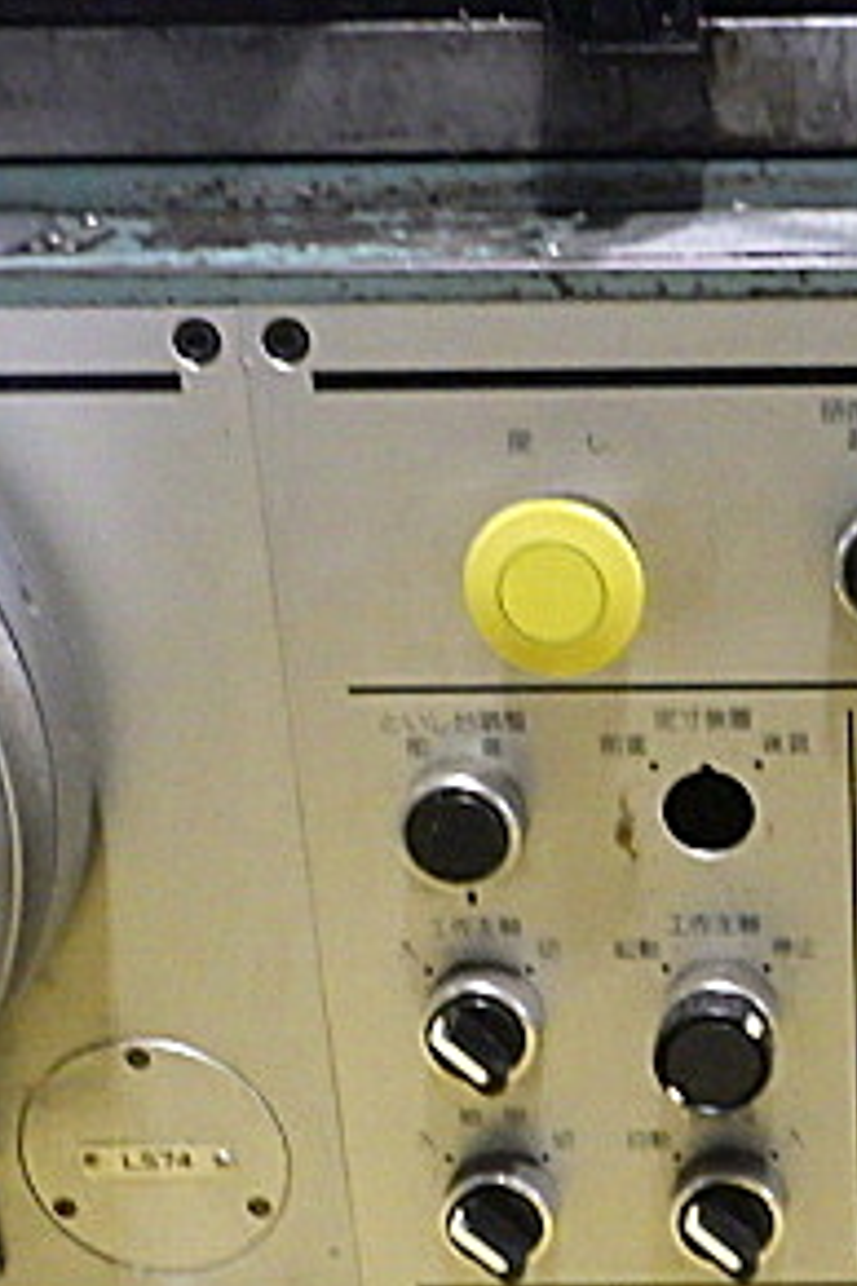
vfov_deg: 31.3
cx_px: 914
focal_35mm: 64
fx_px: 2285
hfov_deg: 20.4
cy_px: 818
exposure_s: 1/40
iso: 1600
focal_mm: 5
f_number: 3.5
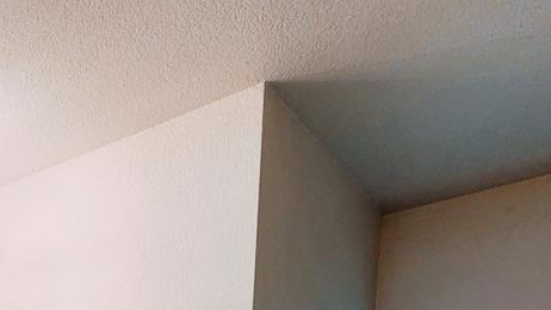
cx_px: -3
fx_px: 672
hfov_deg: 39.2
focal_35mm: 46
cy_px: 678
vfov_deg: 16.5
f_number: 2.2
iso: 100
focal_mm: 2.2
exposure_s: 1/120
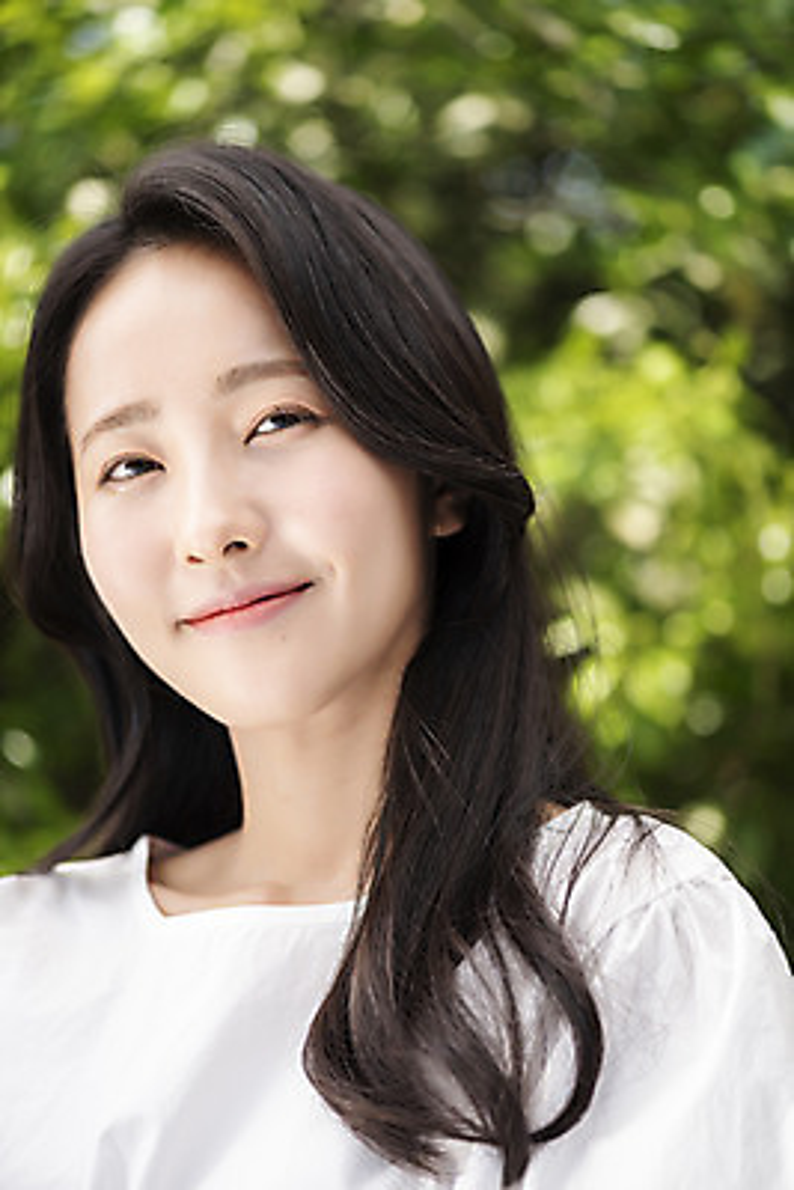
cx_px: 397
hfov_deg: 13.1
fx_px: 3470
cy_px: 595
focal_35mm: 105
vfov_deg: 19.4
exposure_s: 1/400
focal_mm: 105
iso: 100
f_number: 4
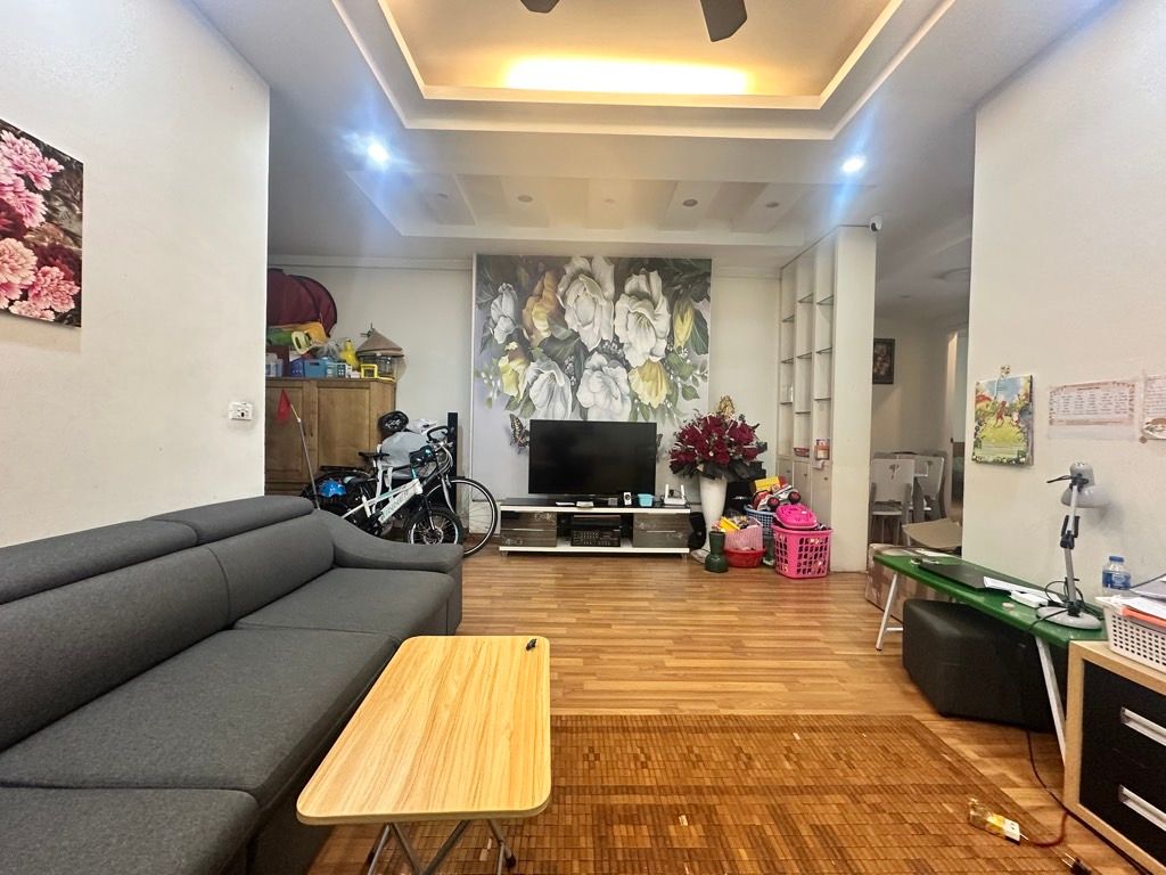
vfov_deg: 85.7
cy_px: 438
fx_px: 472
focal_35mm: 14
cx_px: 583
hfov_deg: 102.1
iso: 400
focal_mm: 2.22
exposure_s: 1/50
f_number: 2.2
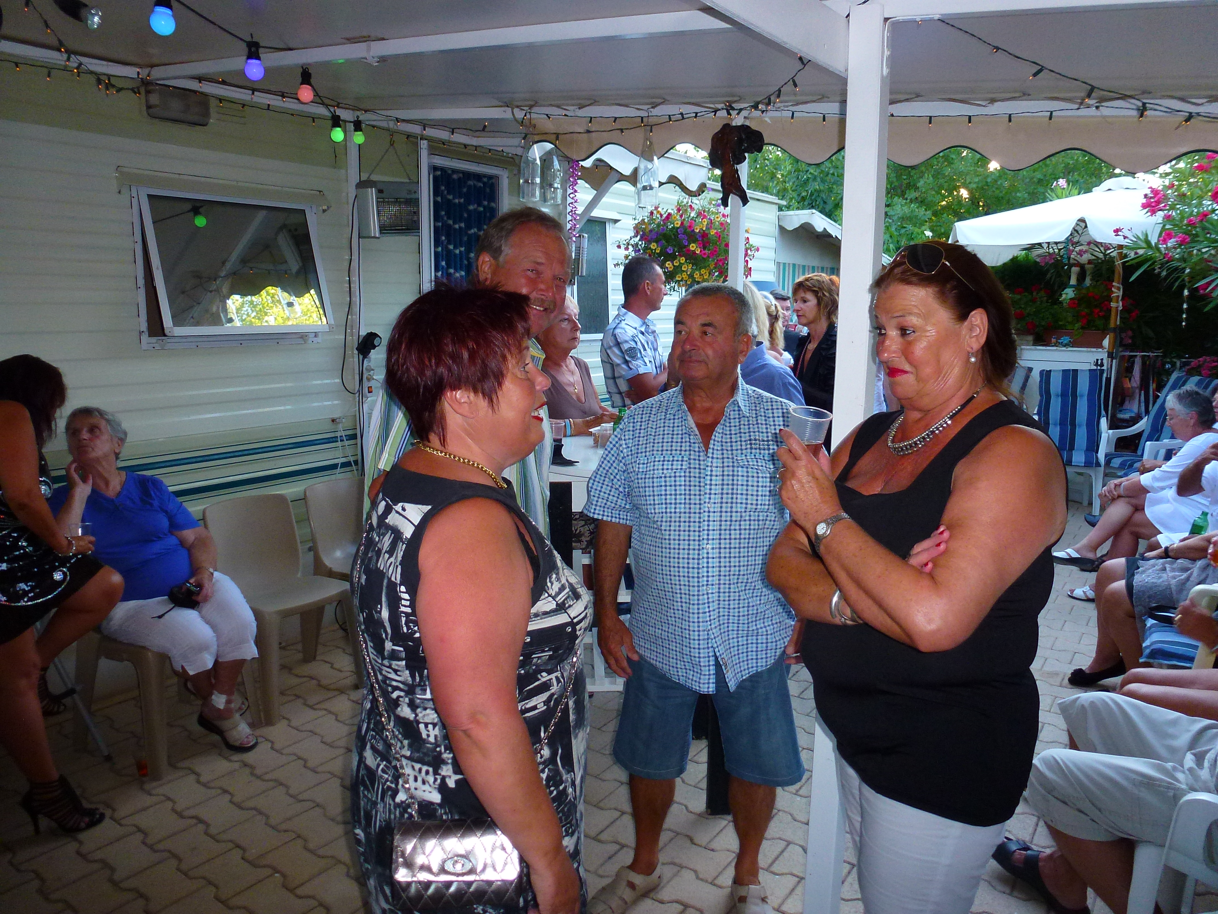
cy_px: 457
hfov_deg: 71.6
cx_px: 609
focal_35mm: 24
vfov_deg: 56.8
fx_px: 844
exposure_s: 1/60
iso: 200
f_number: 3.3
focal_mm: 4.3
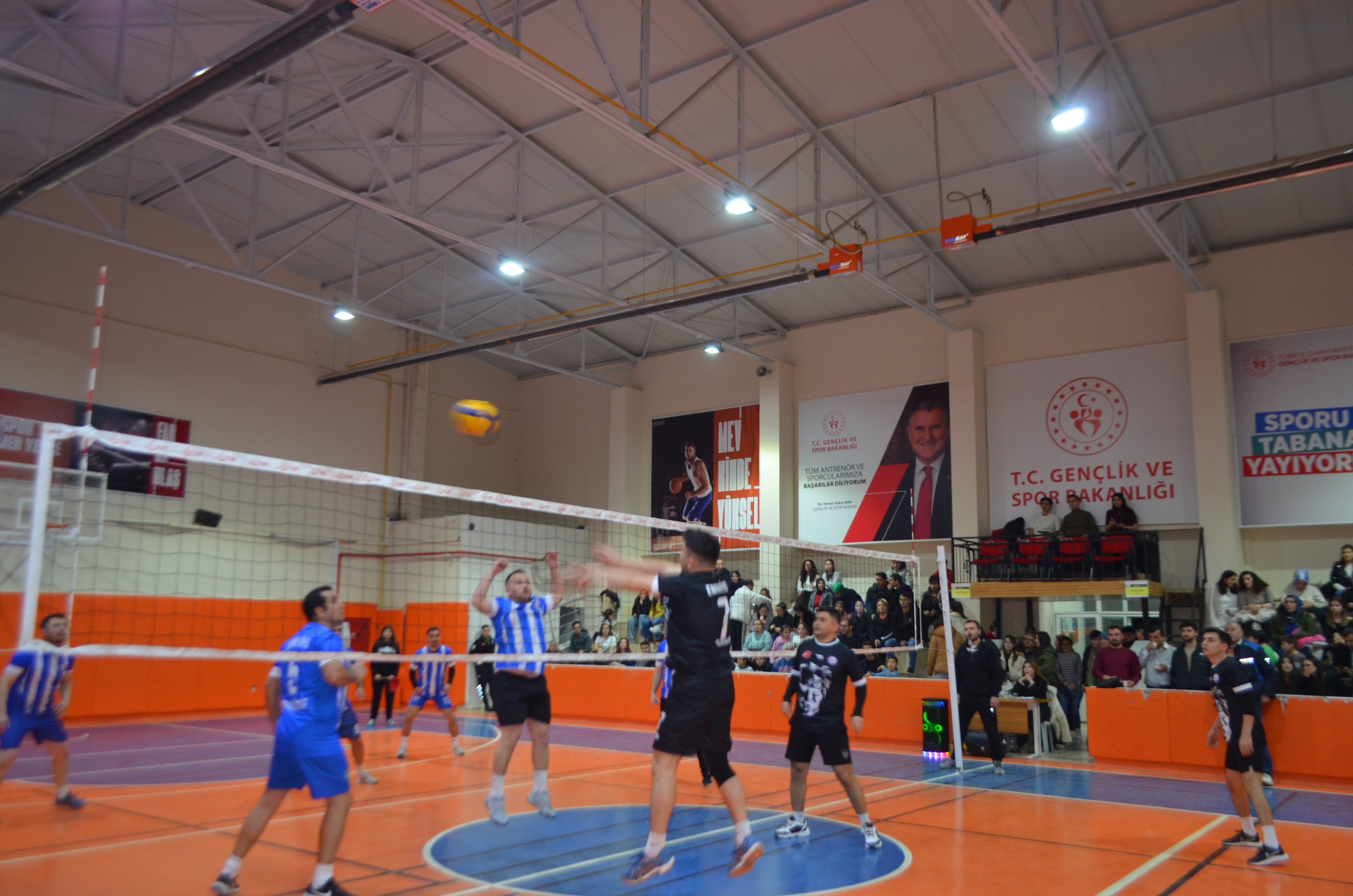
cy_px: 448
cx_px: 676
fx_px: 1013
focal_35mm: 27
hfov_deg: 67.5
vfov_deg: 47.7
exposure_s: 1/60
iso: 500
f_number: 3.5
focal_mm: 18
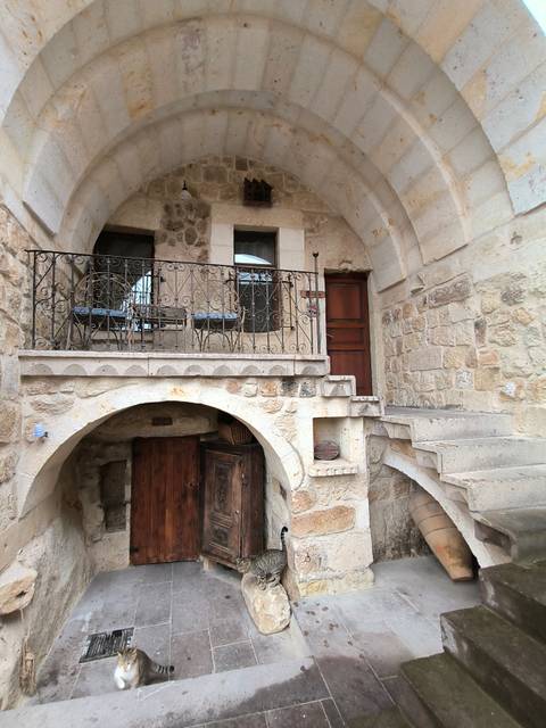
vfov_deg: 94.5
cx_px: 273
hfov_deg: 78.1
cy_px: 364
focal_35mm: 16
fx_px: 336
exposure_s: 1/50
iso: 250
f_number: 2.2
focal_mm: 1.68
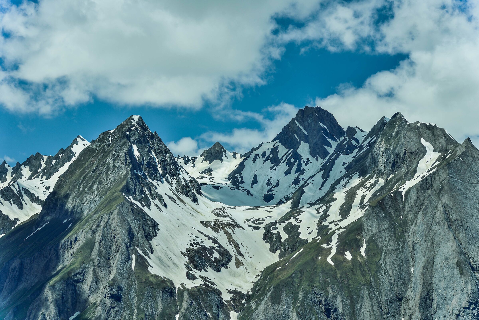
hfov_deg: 19.4
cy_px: 160
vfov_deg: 13.1
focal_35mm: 105
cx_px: 240
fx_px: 1398
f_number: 9
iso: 100
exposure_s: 1/800
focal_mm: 105
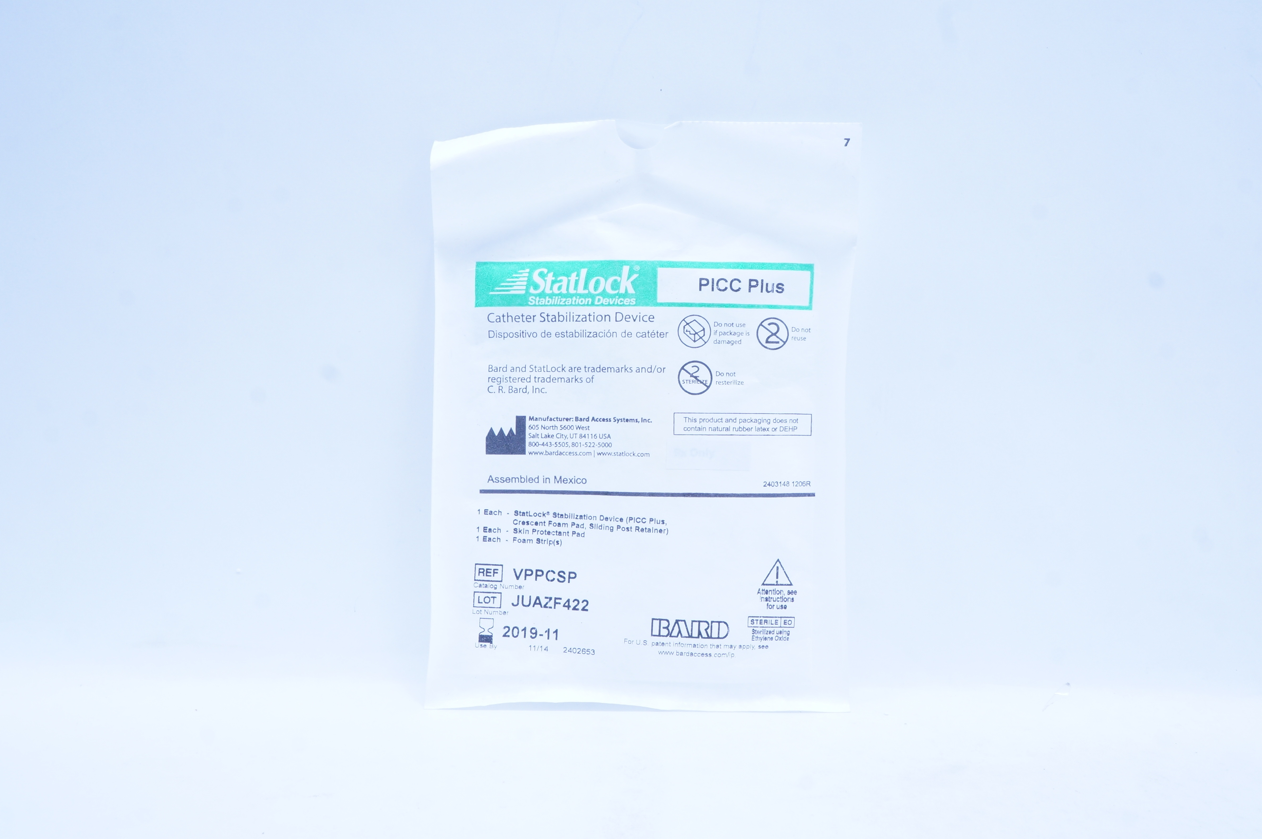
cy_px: 419
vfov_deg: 35.9
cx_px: 635
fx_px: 1296
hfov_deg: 51.9
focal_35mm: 37
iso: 400
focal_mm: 24
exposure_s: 1/13
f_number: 13
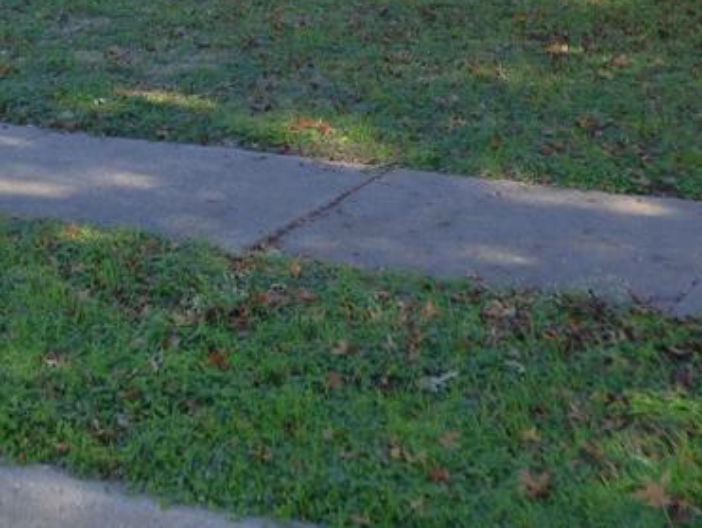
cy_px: -176
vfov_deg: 15.4
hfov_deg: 21.2
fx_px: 1847
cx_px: 117
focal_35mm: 91
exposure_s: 1/200
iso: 160
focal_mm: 5.78
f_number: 3.4
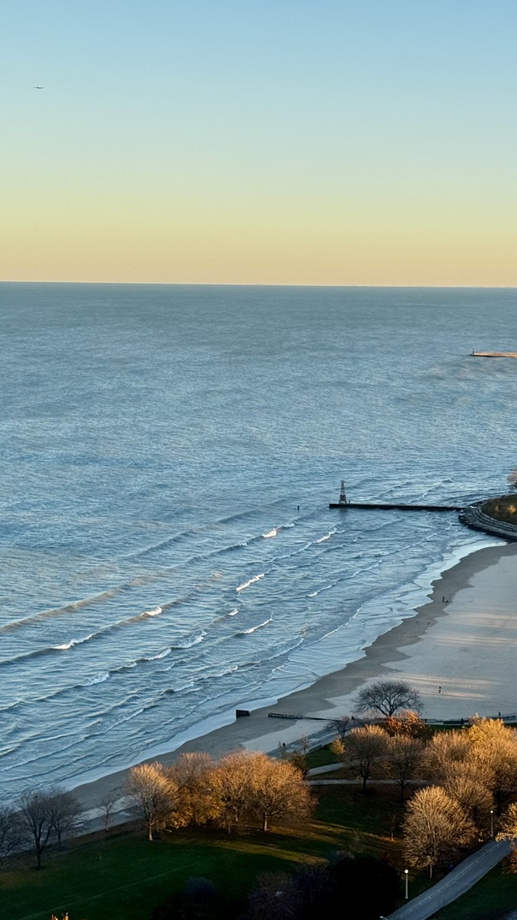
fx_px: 1707
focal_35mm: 70
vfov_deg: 30.2
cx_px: 549
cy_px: 460
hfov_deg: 16.8
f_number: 1.78
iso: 64
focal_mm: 6.76
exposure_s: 1/1490
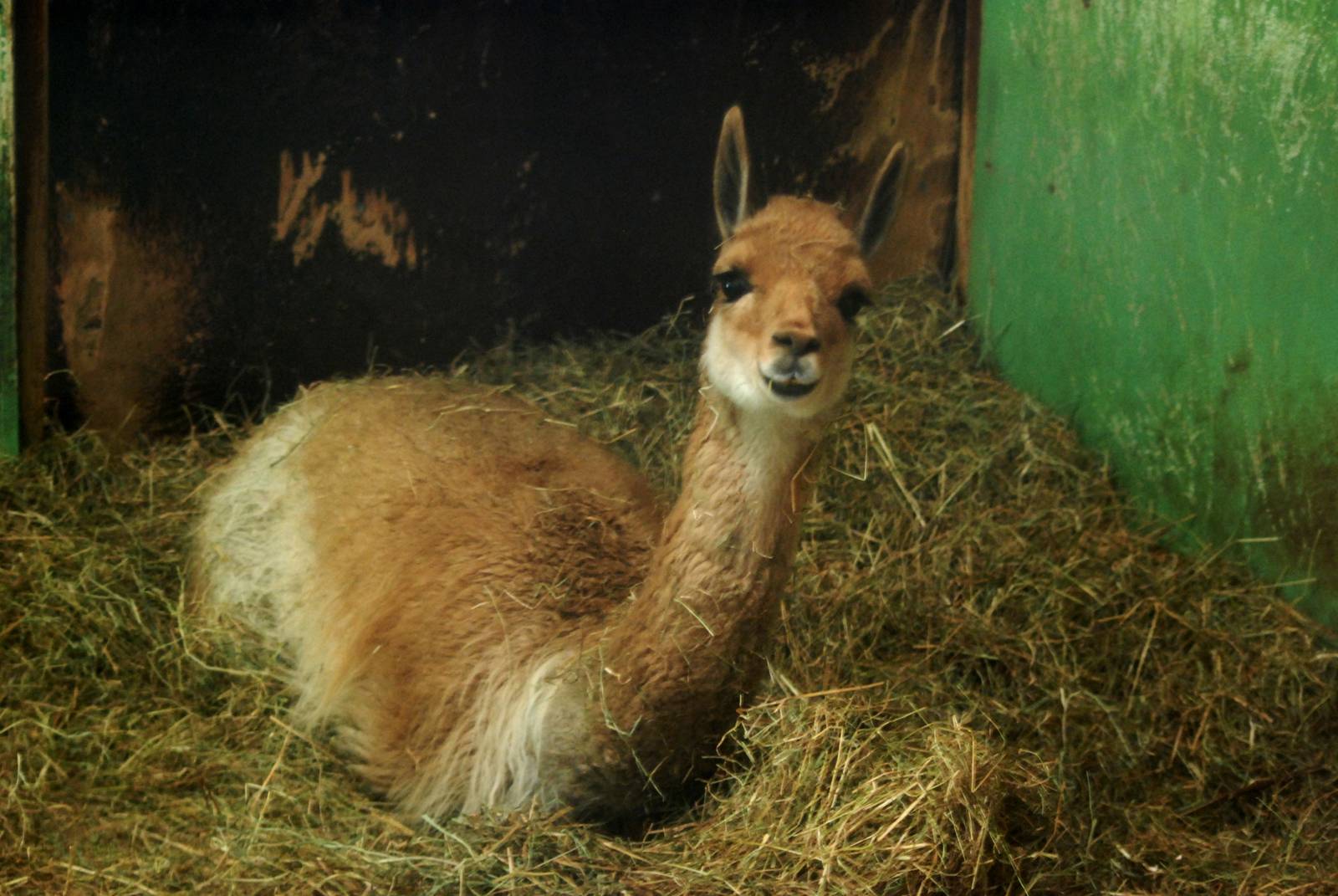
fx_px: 4354
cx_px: 669
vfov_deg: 11.7
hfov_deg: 17.5
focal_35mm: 117
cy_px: 448
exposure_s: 1/13
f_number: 4
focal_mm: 78
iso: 1000
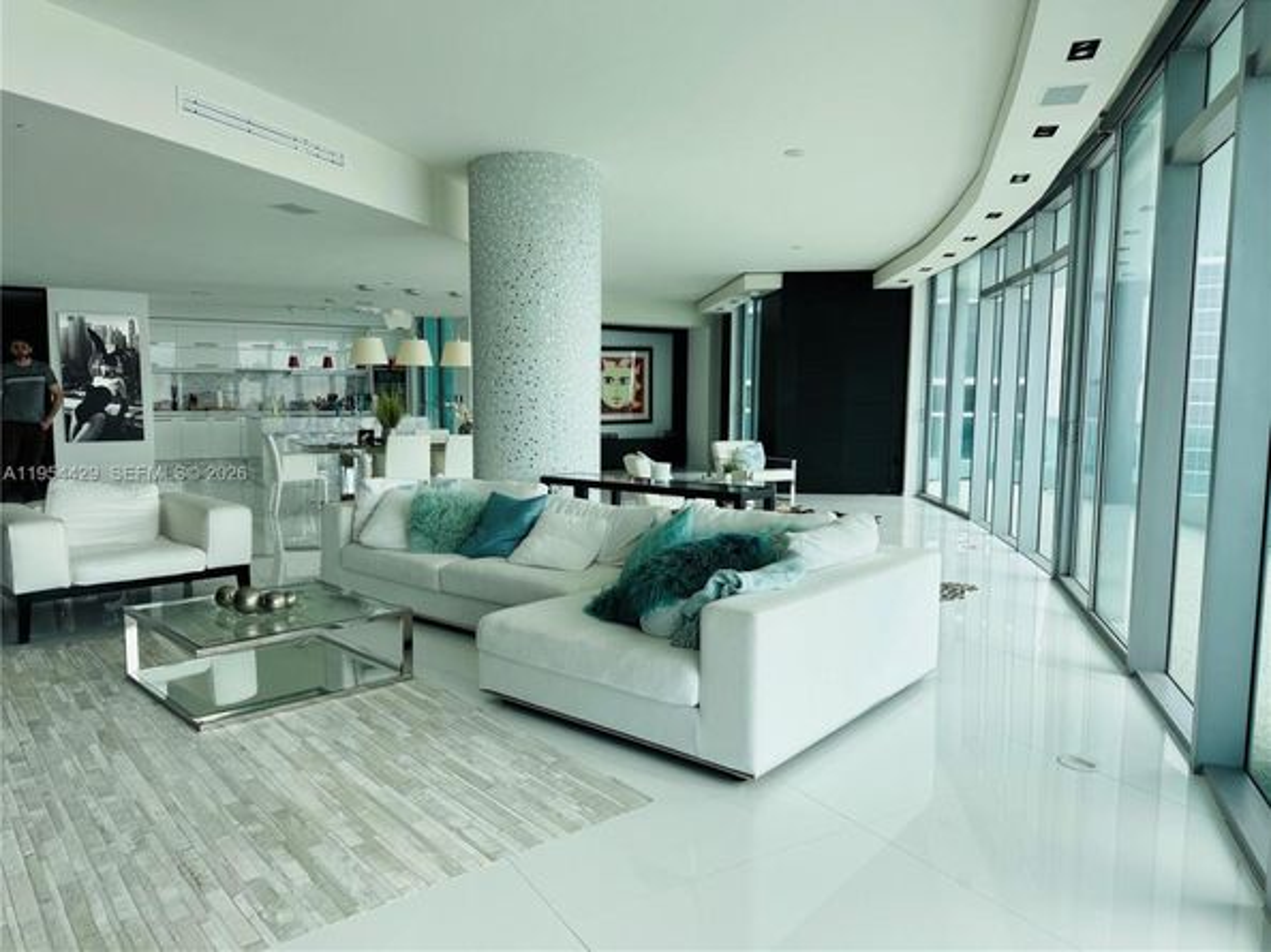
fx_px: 881
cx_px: 636
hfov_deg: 71.6
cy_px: 476
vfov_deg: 56.8
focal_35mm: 24
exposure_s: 1/121
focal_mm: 6.76
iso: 80
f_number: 1.78
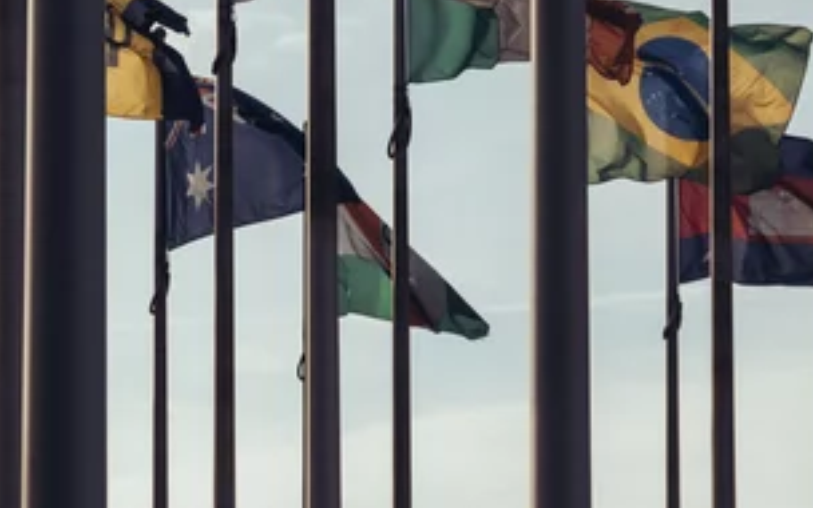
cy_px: -277
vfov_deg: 7.3
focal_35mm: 177
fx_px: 3911
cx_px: 193
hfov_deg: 11.8
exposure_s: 1/800
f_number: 7.1
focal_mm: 39
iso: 100
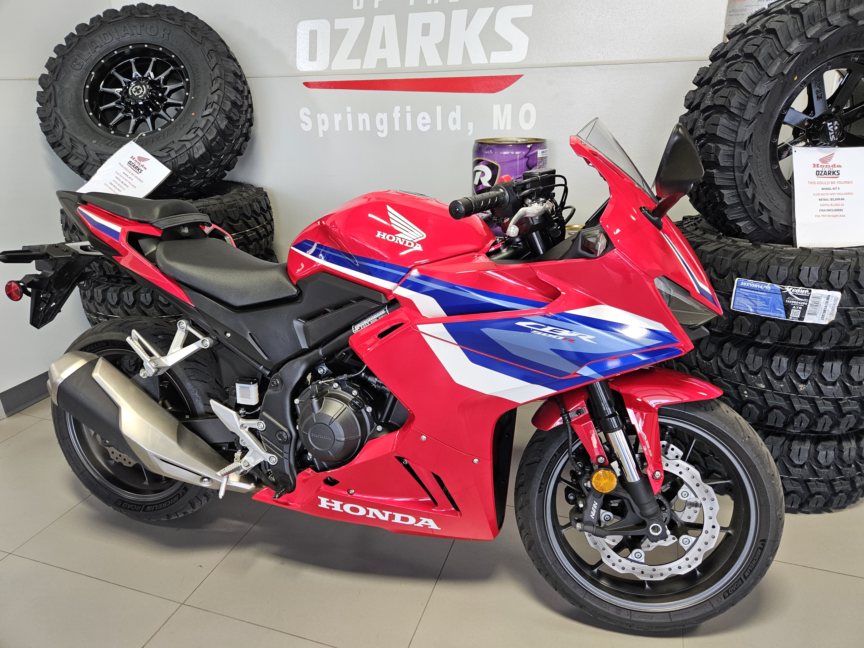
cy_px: 324
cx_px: 432
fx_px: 574
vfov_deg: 58.9
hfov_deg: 73.9
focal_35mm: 23
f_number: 1.8
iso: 200
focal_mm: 5.4
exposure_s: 1/120
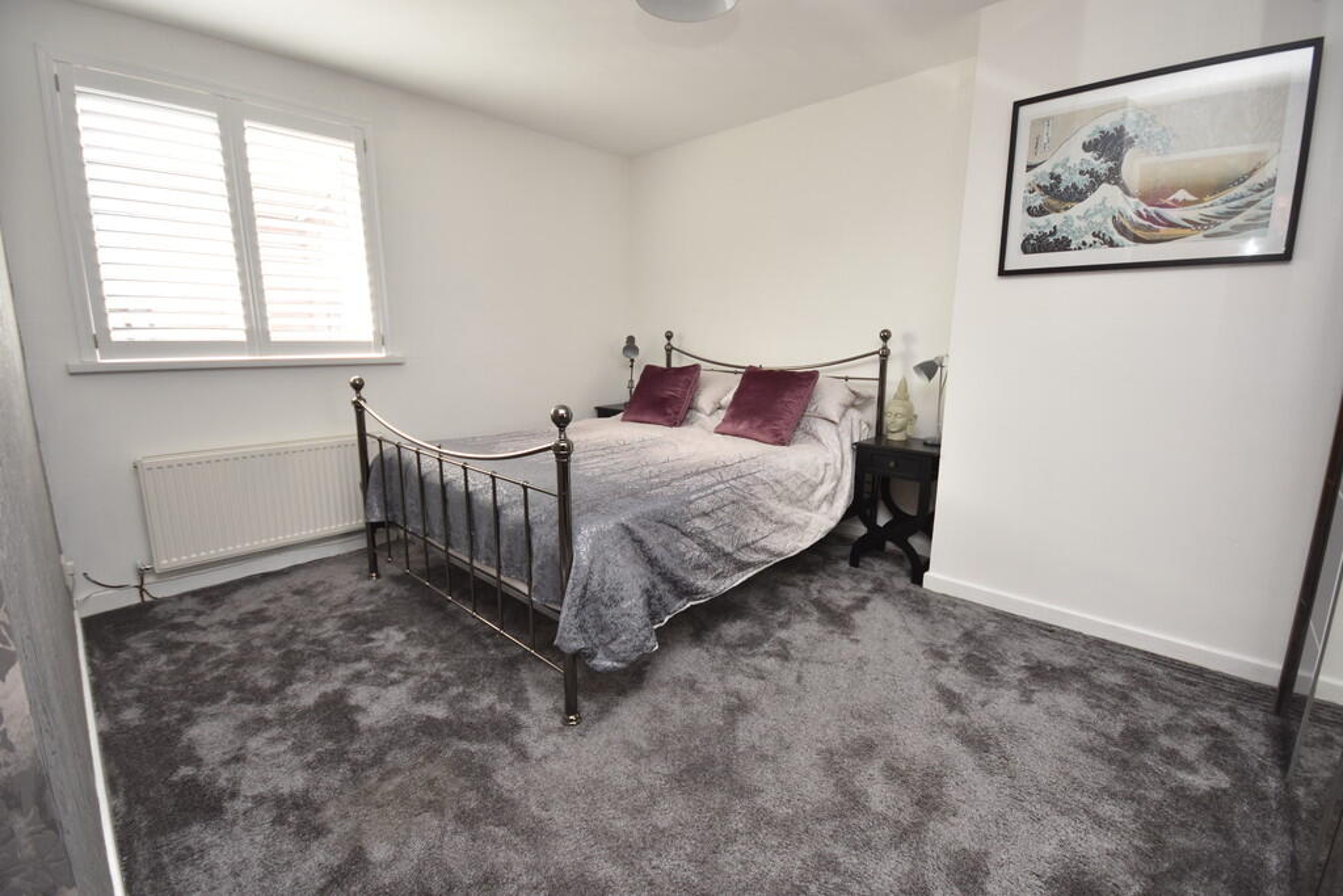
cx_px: 672
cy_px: 448
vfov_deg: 77.3
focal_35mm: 15
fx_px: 560
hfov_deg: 100.4
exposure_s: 1/60
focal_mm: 10
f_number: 4
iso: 360
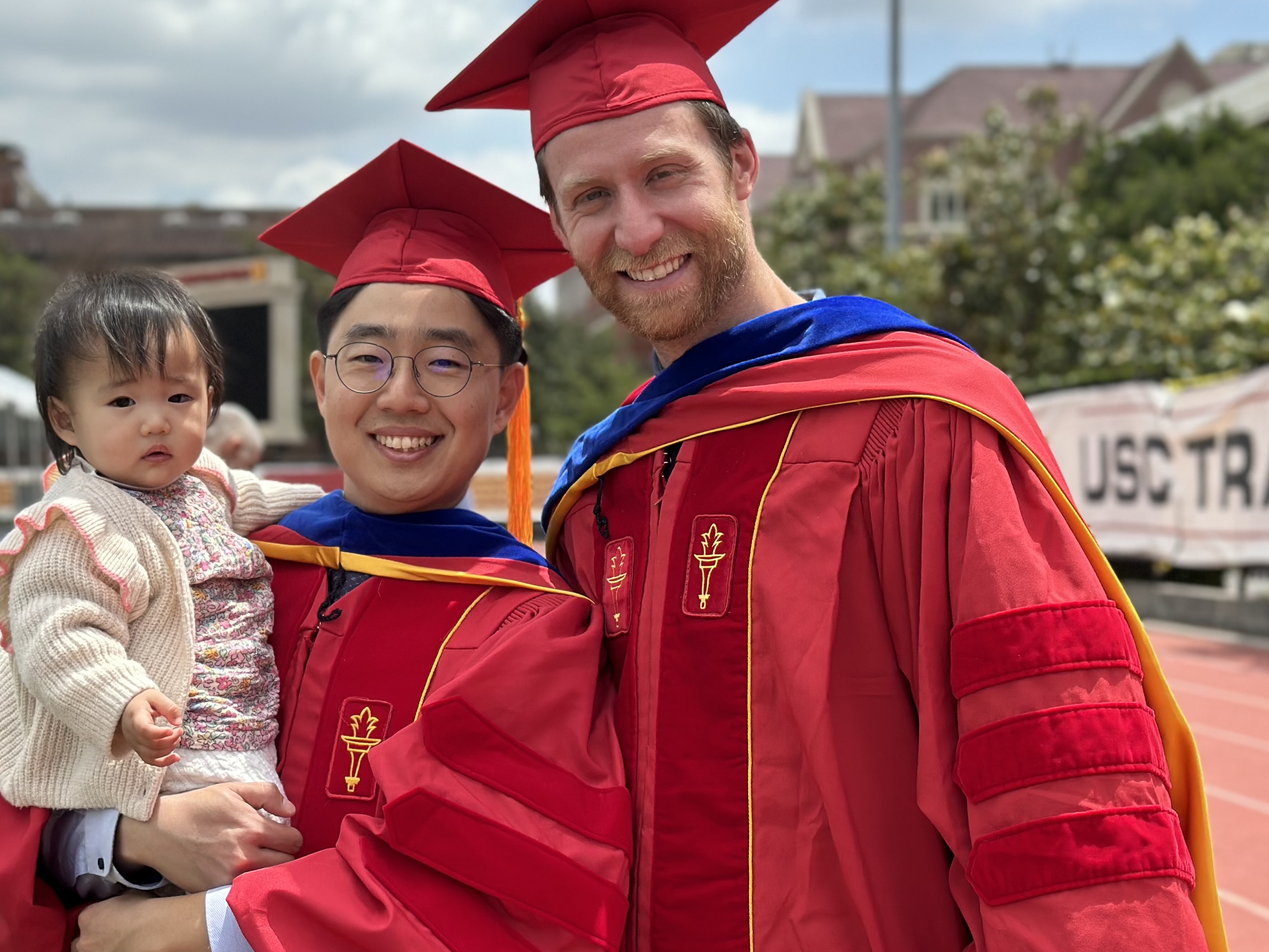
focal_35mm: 70
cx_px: 454
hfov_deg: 27.7
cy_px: 527
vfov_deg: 21.0
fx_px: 2566
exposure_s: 1/3597
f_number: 1.78
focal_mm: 6.86
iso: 80
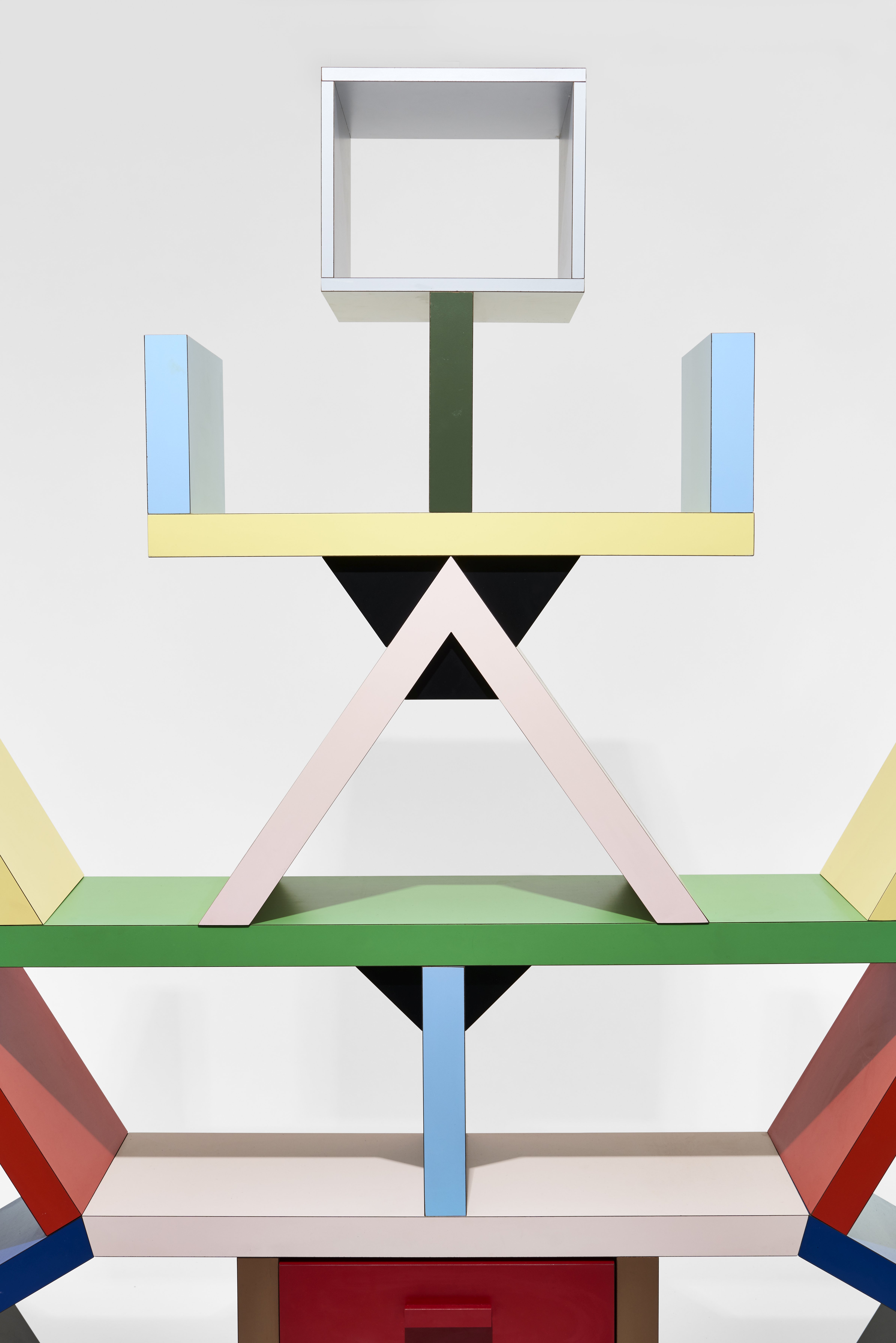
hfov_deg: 27.0
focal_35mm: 50
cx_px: 448
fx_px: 1865
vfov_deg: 39.6
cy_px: 672
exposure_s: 1/125
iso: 100
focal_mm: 50
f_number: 16
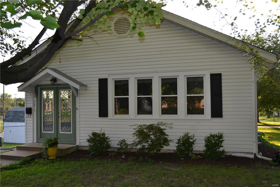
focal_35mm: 36
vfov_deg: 36.9
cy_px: 94
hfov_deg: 53.1
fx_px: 280
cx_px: 140
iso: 180
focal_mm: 24
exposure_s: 1/125
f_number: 4
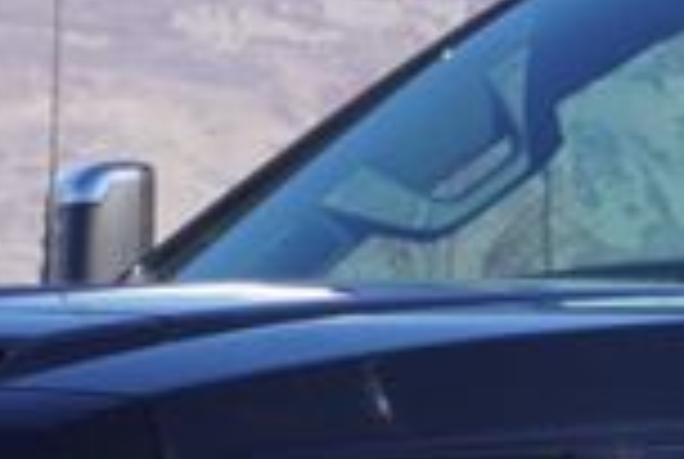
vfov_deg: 4.1
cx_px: 1044
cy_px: 1098
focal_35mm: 333
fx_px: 6346
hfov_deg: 6.1
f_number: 10
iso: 100
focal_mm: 33
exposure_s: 1/125
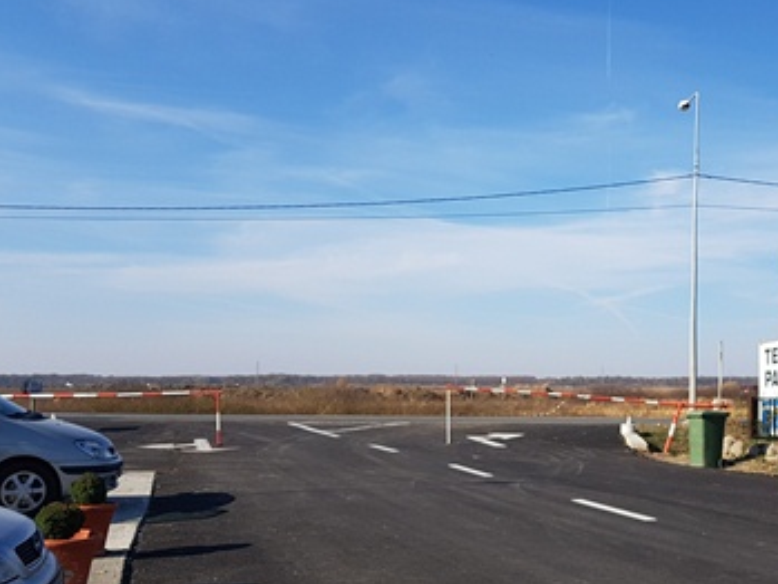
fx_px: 877
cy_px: 331
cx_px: 566
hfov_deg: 46.4
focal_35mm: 39
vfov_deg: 36.8
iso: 50
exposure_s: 1/2248
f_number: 1.7
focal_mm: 4.2
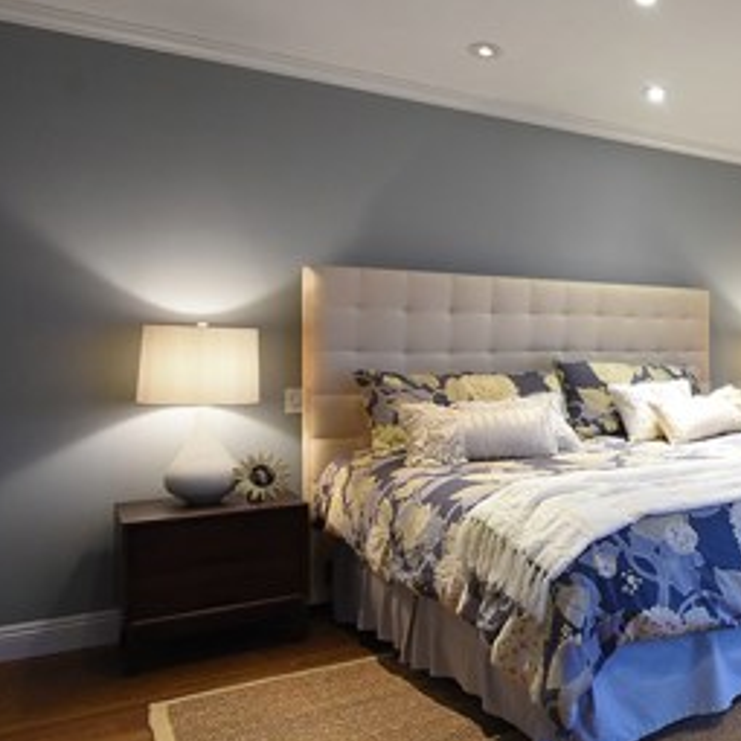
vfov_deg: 51.0
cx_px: 872
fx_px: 775
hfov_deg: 38.8
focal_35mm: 32
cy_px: 339
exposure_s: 1/10
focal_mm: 10
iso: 800
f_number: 8
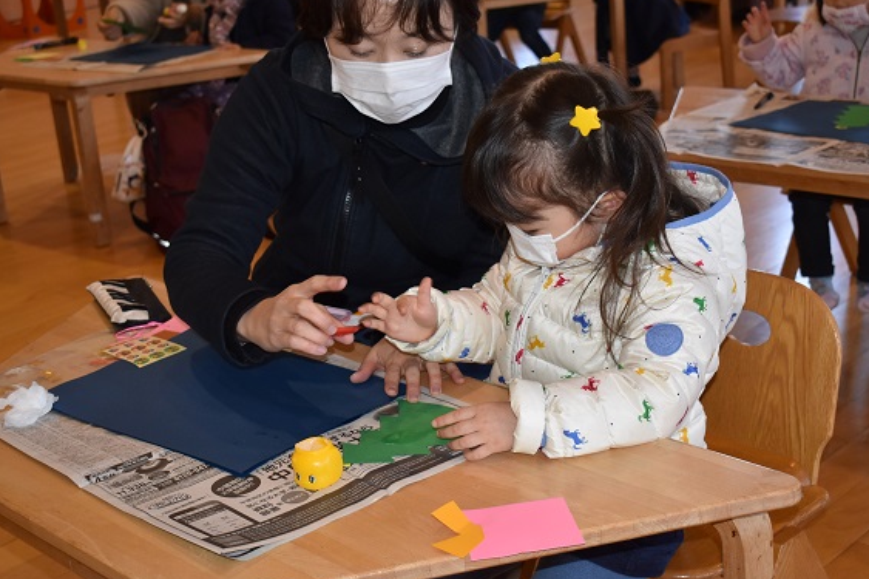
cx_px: 443
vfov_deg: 23.4
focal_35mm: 58
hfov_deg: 34.5
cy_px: 286
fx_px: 1400
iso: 900
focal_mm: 34
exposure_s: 1/60
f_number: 4.5
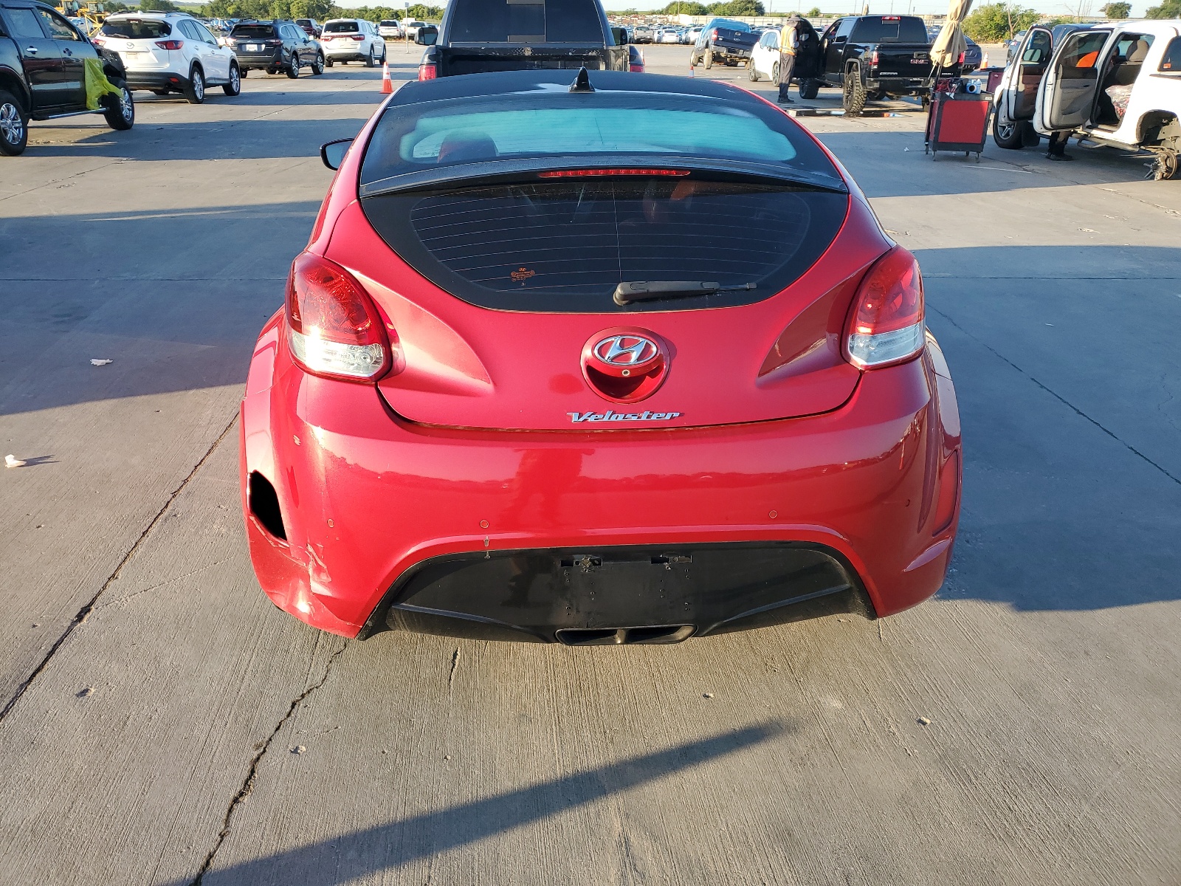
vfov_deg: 53.1
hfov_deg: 67.3
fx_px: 887
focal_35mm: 26
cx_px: 590
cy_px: 443
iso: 50
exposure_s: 1/625
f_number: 1.5
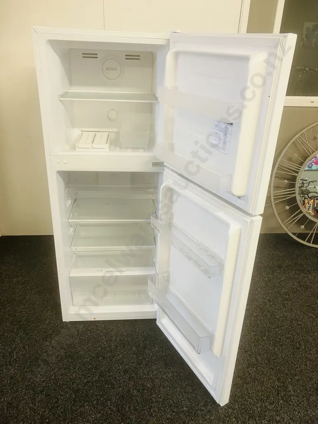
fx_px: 343
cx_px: 159
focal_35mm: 28
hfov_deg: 49.7
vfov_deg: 63.4
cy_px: 212
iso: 100
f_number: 1.8
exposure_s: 1/50
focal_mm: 3.99
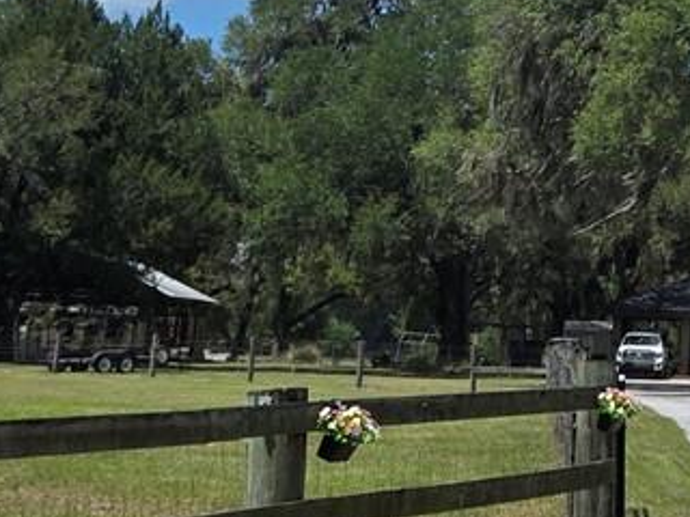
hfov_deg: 16.3
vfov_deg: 12.6
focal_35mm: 115
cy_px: -106
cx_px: 884
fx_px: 2292
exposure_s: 1/2921
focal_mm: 5.4
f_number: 1.8
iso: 25
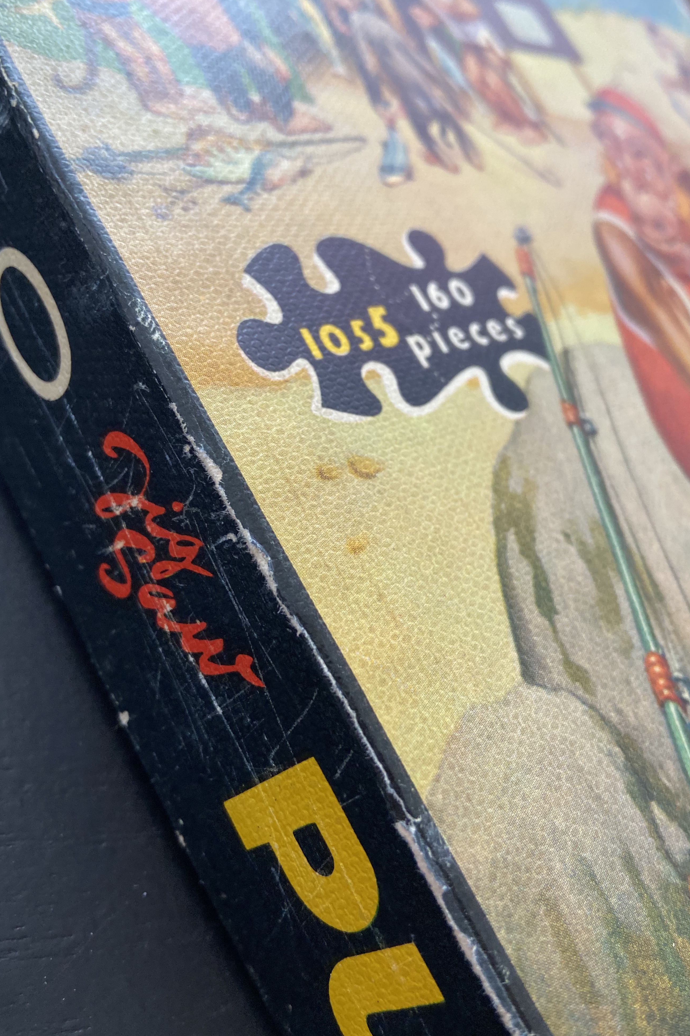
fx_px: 805
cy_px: 508
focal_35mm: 28
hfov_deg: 46.4
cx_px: 341
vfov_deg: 65.5
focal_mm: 4.25
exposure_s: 1/121
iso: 125
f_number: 1.8
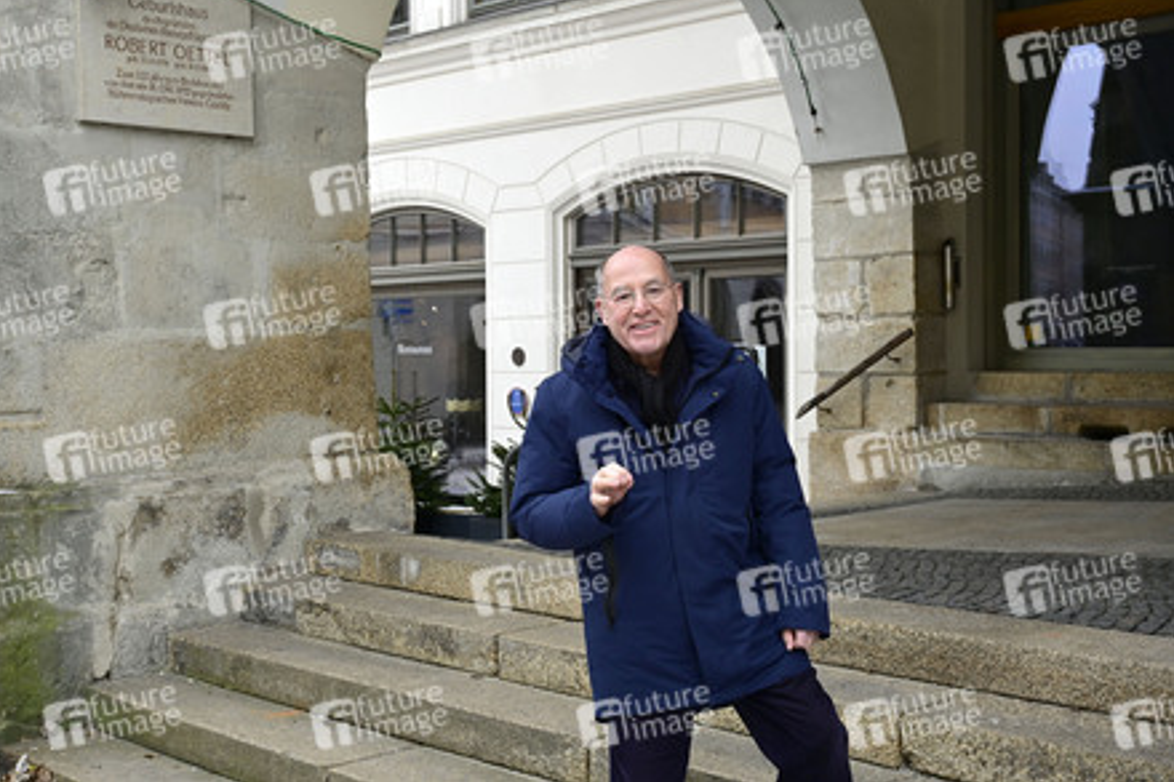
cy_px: 384
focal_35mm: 40
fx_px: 1304
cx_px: 575
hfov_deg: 48.5
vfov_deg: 33.4
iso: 640
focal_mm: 39
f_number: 7.1
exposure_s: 1/200
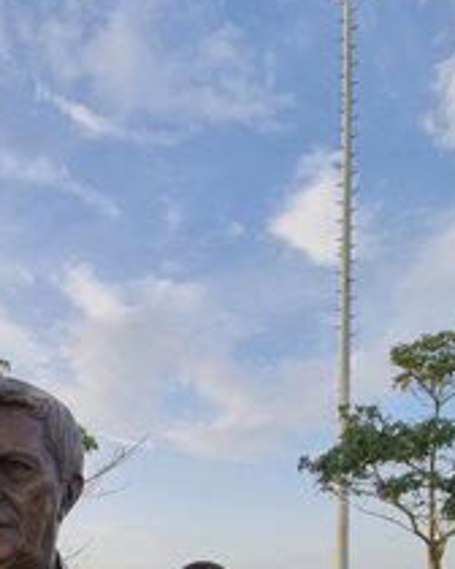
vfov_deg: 44.8
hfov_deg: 48.1
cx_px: 114
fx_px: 488
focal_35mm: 29
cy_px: 634
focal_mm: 2.2
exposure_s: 1/294
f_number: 2.2
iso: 50
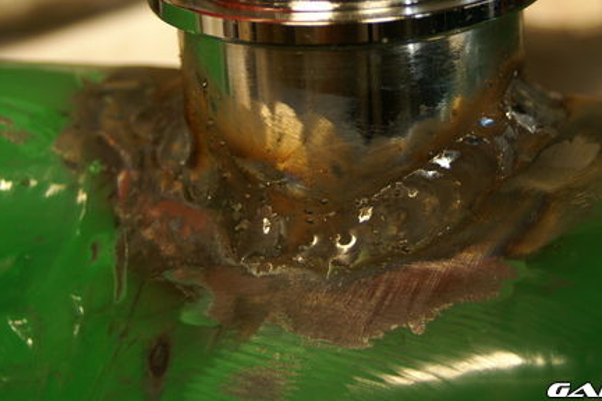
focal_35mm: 78
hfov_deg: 26.1
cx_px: 340
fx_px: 1300
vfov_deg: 17.5
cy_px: 107
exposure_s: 1/30
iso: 200
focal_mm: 35
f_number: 4.5
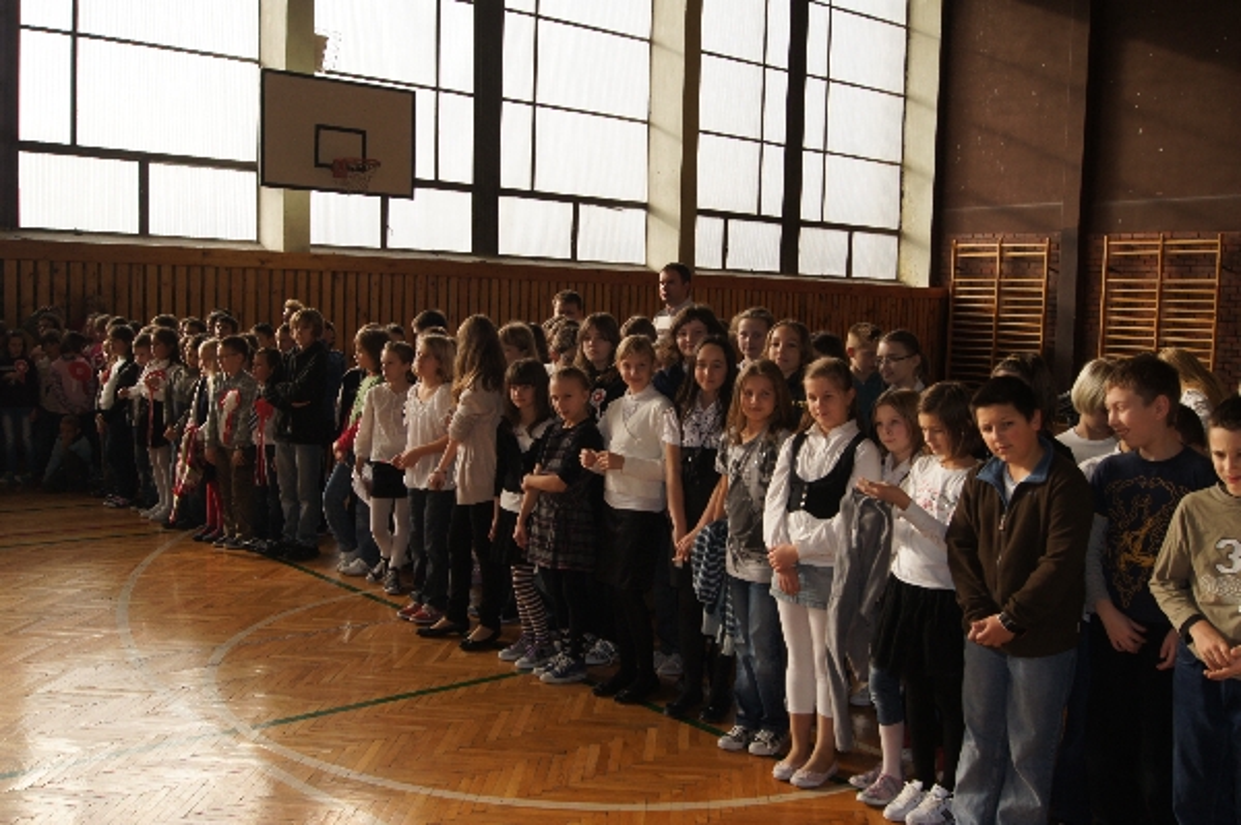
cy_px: 412
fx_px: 1240
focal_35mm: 36
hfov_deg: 53.2
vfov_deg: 36.8
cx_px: 620
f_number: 11
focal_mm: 24
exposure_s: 1/160
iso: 200
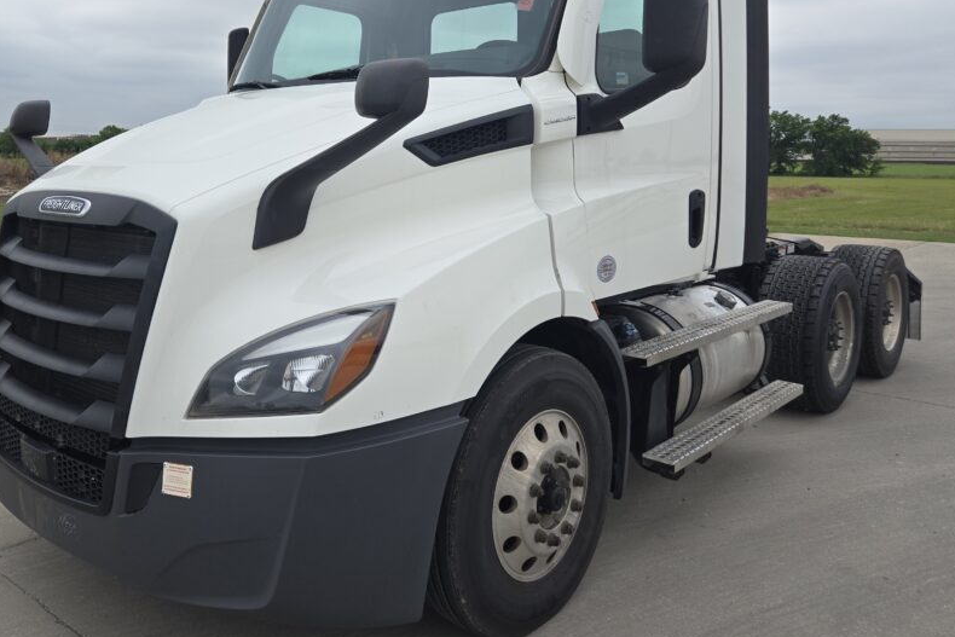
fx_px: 822
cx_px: 403
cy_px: 208
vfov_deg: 41.7
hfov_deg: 60.0
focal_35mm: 31
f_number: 1.8
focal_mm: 5.4
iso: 25
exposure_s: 1/1962
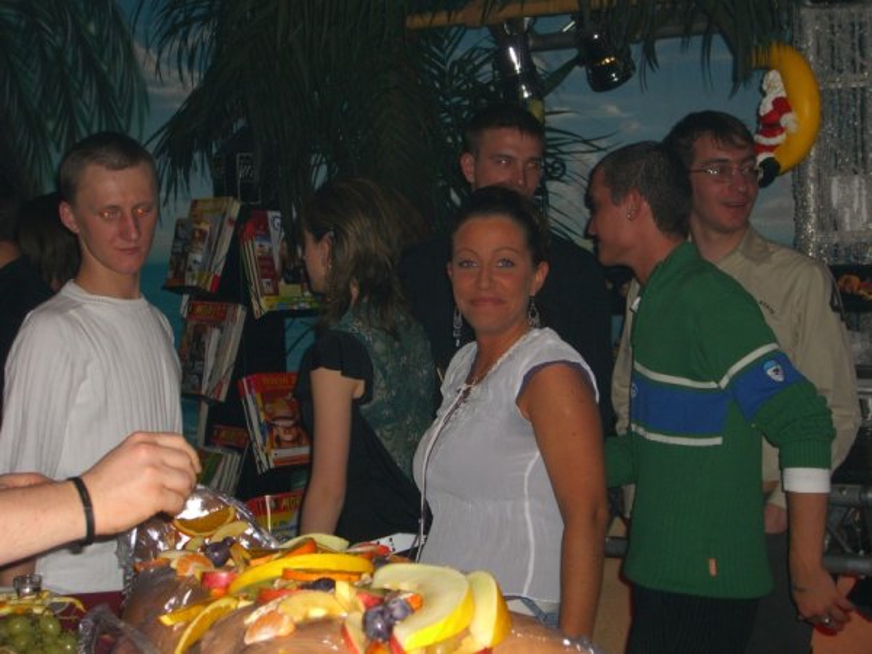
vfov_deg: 21.6
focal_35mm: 68
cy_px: 327
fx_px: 1713
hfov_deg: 28.6
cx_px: 436
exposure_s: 1/60
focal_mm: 14.2
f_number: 4
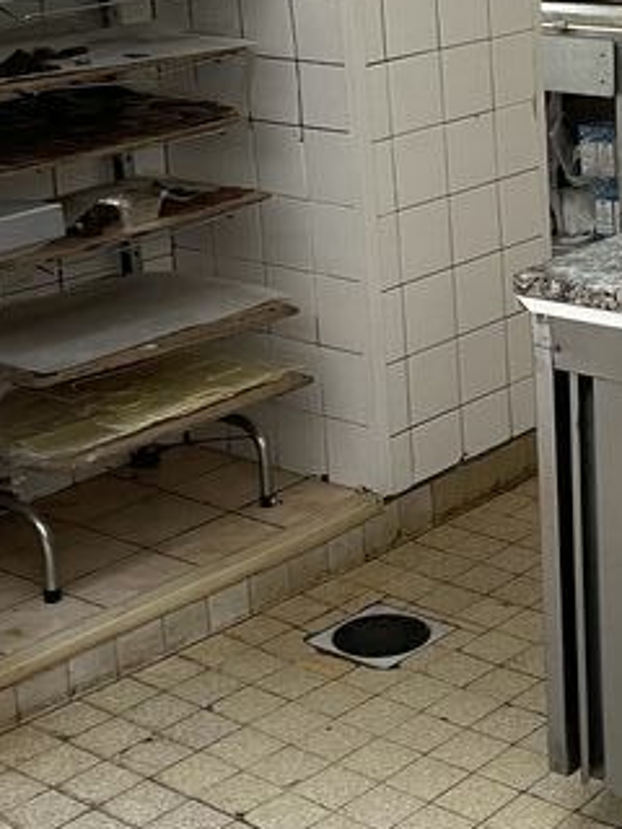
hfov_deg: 18.4
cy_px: 174
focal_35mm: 78
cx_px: 635
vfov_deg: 24.6
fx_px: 1869
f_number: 1.6
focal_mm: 5.1
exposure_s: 1/50
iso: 200
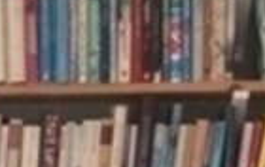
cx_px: -235
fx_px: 1787
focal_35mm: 247
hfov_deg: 8.1
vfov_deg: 5.0
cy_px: 551
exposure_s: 1/100
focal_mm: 3.3
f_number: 2.4
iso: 64
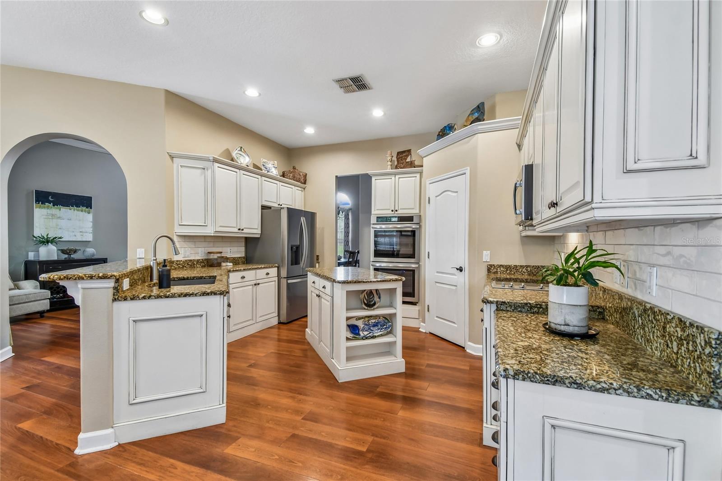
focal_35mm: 15
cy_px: 240
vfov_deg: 77.3
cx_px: 361
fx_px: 301
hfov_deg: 100.4
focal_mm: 10
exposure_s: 1/2
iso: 100
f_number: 7.1
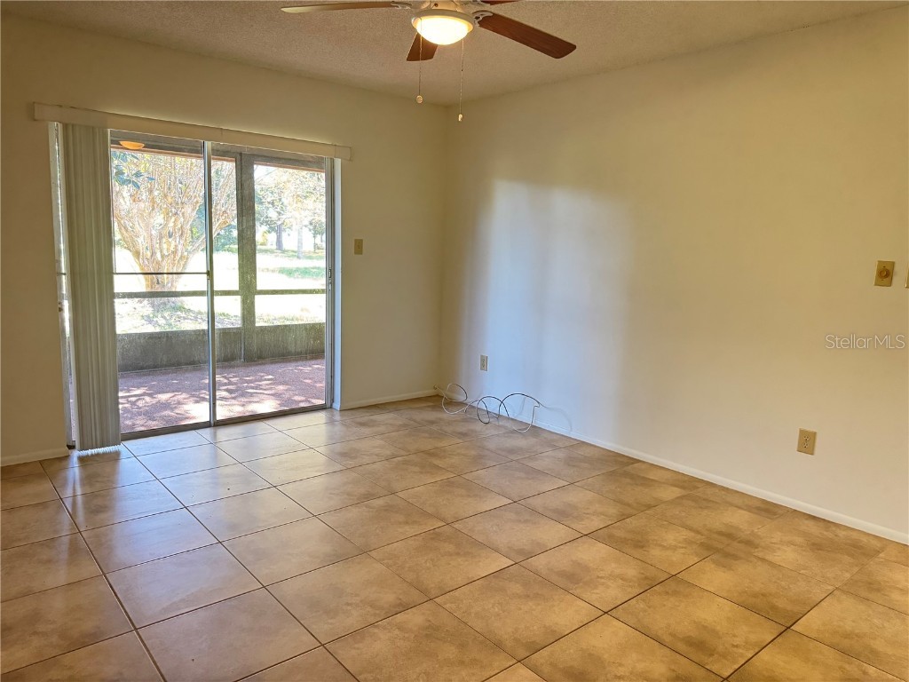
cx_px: 454
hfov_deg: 71.6
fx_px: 630
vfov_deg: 56.8
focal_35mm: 24
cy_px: 341
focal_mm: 6.76
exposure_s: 1/60
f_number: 1.78
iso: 800
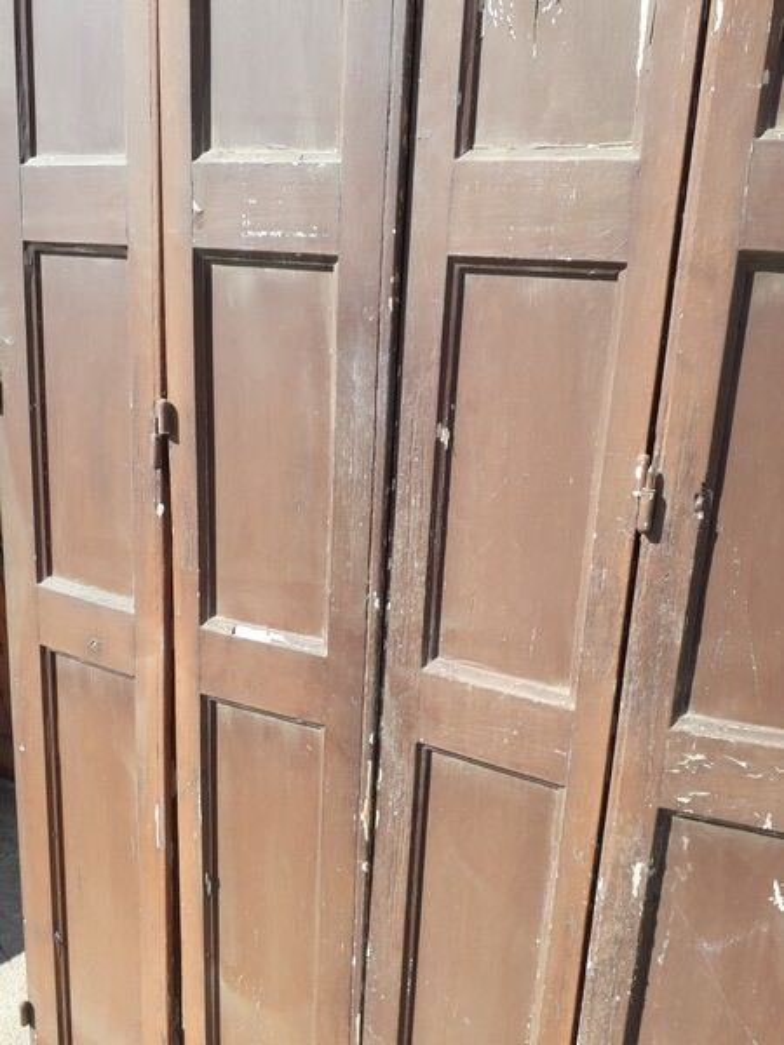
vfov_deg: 65.3
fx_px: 815
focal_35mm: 27
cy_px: 522
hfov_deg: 51.4
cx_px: 392
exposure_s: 1/838
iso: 40
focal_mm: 3.6
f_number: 1.9
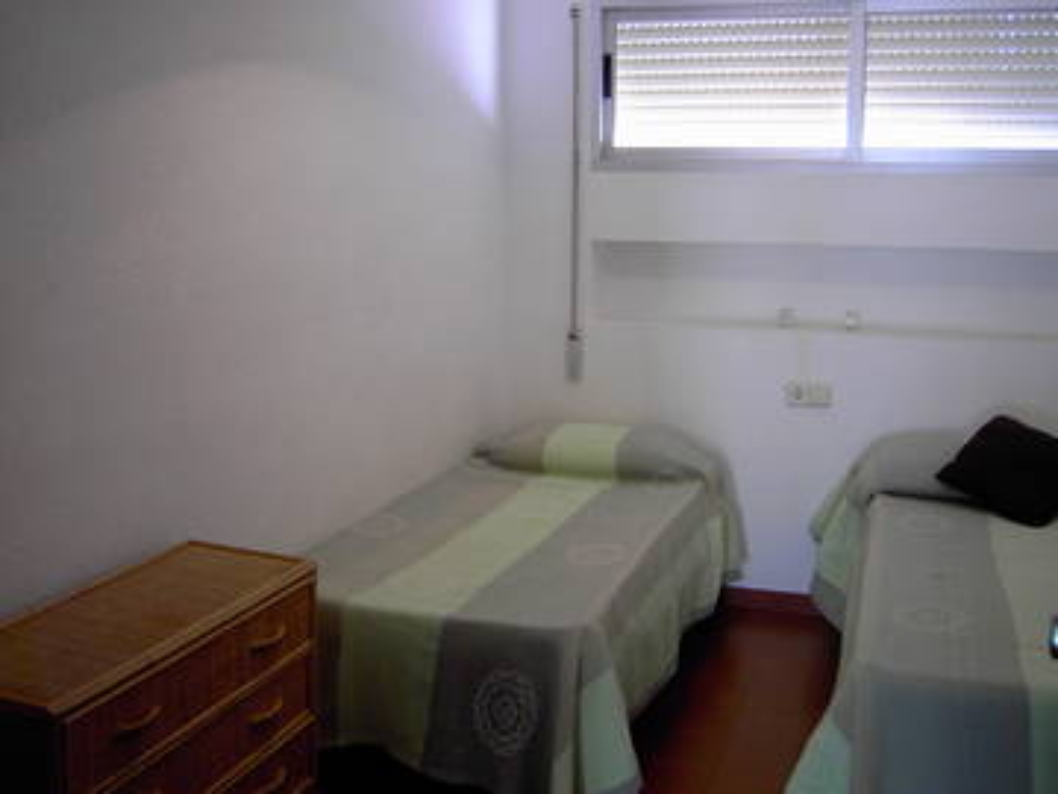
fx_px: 1070
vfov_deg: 40.7
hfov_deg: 52.6
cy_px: 397
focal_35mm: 35
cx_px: 529
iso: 200
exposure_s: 1/10
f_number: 2.8
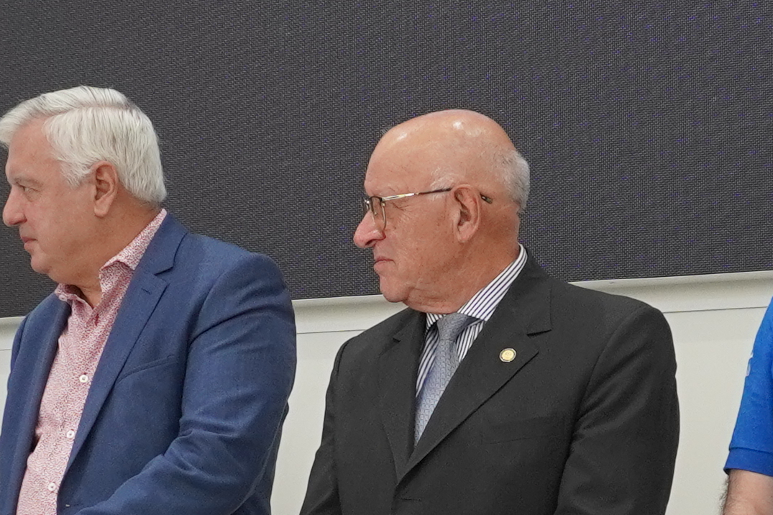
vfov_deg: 10.1
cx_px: 517
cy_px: 632
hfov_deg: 15.3
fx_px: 2876
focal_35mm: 134
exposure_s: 1/160
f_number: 4
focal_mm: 16
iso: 800
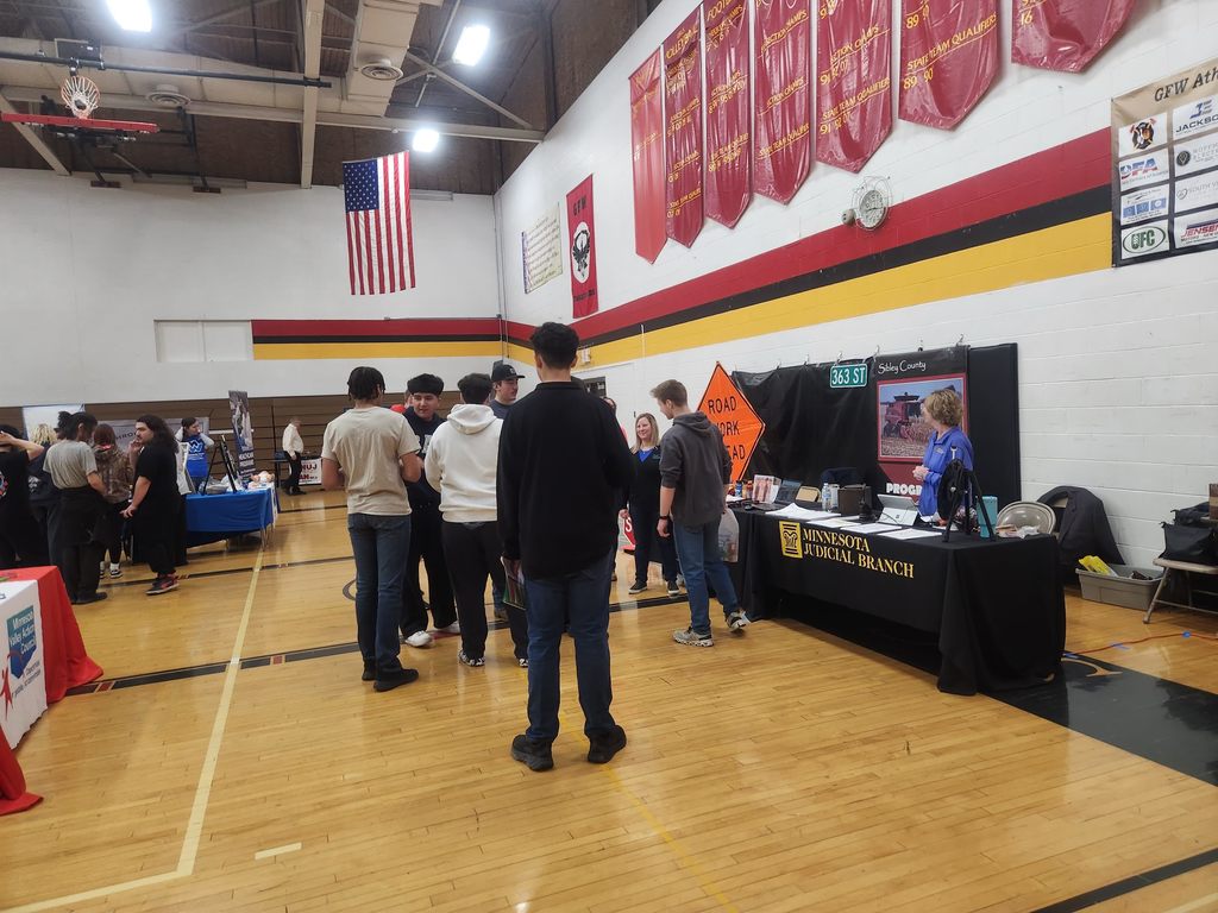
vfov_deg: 58.9
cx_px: 609
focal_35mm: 23
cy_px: 456
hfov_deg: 73.9
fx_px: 809
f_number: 1.8
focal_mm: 5.4
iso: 250
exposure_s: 1/120
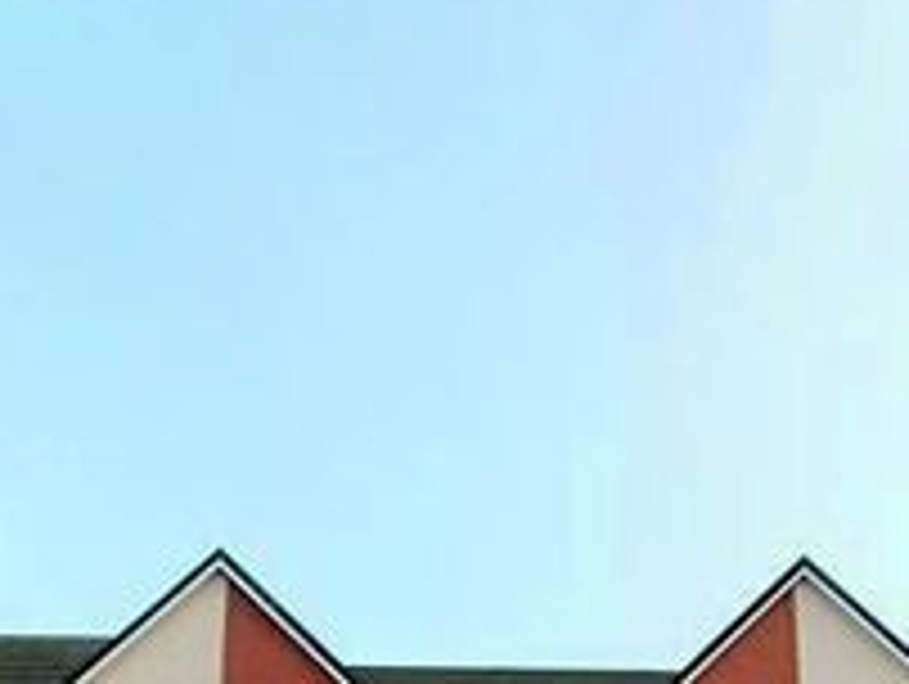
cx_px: 472
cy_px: 934
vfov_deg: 26.4
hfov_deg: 42.0
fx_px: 1183
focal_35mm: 45
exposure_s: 1/141
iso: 50
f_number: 2.2
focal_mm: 1.8
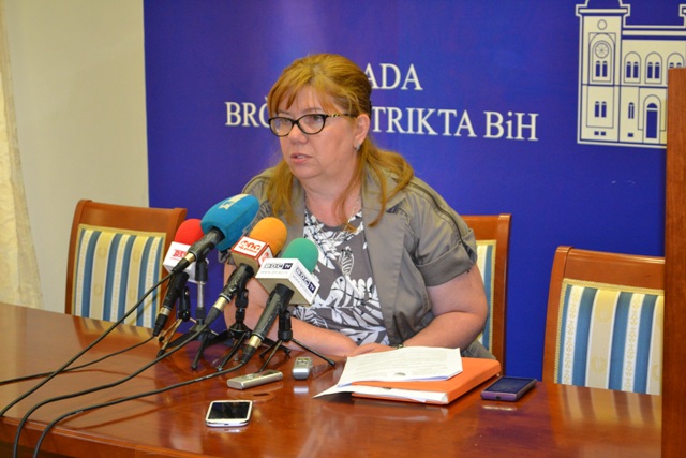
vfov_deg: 17.5
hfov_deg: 26.0
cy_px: 229
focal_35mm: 78
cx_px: 343
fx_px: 1487
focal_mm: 52
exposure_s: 1/60
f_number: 5.6
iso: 2000
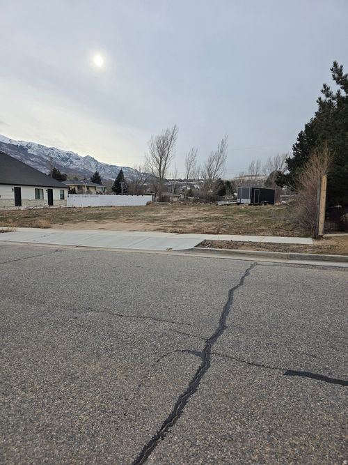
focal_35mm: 23
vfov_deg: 73.9
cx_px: 174
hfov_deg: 58.9
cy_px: 232
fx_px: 308
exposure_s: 1/5296
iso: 80
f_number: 1.7
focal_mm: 6.3
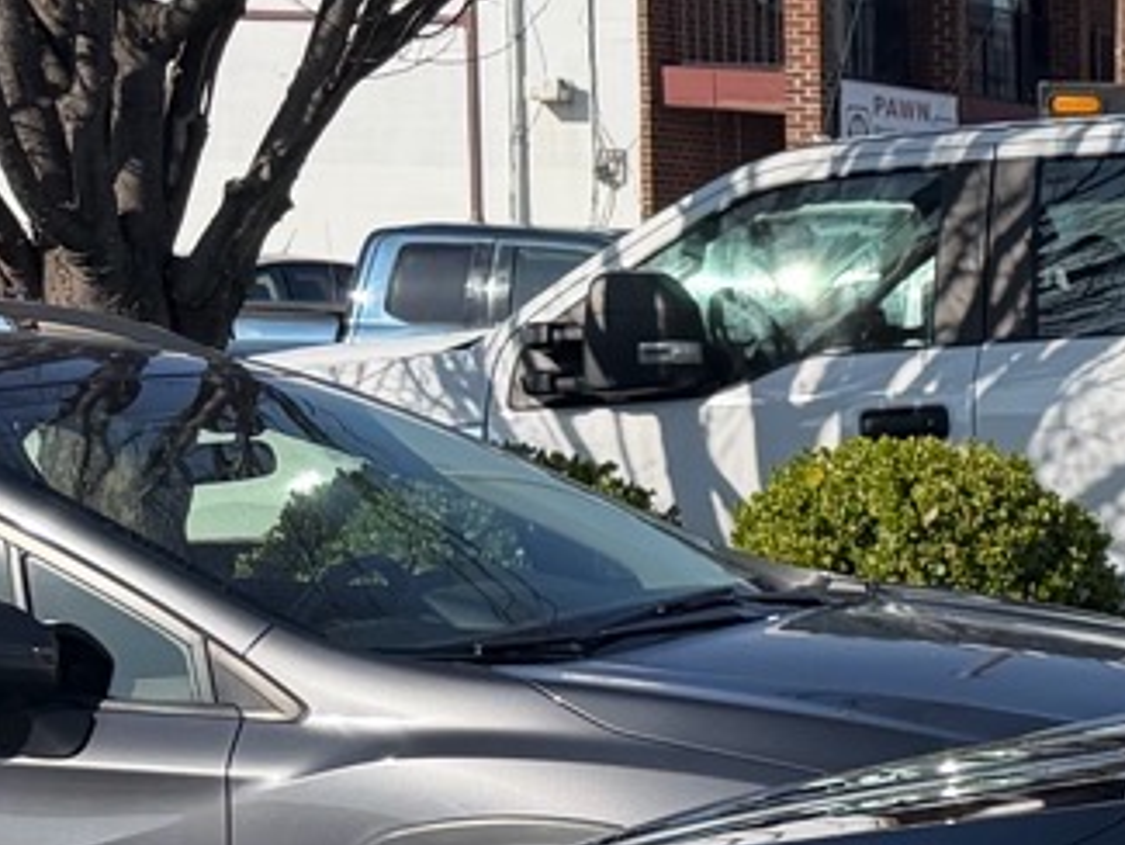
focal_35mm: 118
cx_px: 2762
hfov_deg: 12.6
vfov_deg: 12.5
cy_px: 686
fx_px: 3836
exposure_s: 1/5319
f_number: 1.78
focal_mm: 6.76
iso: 80
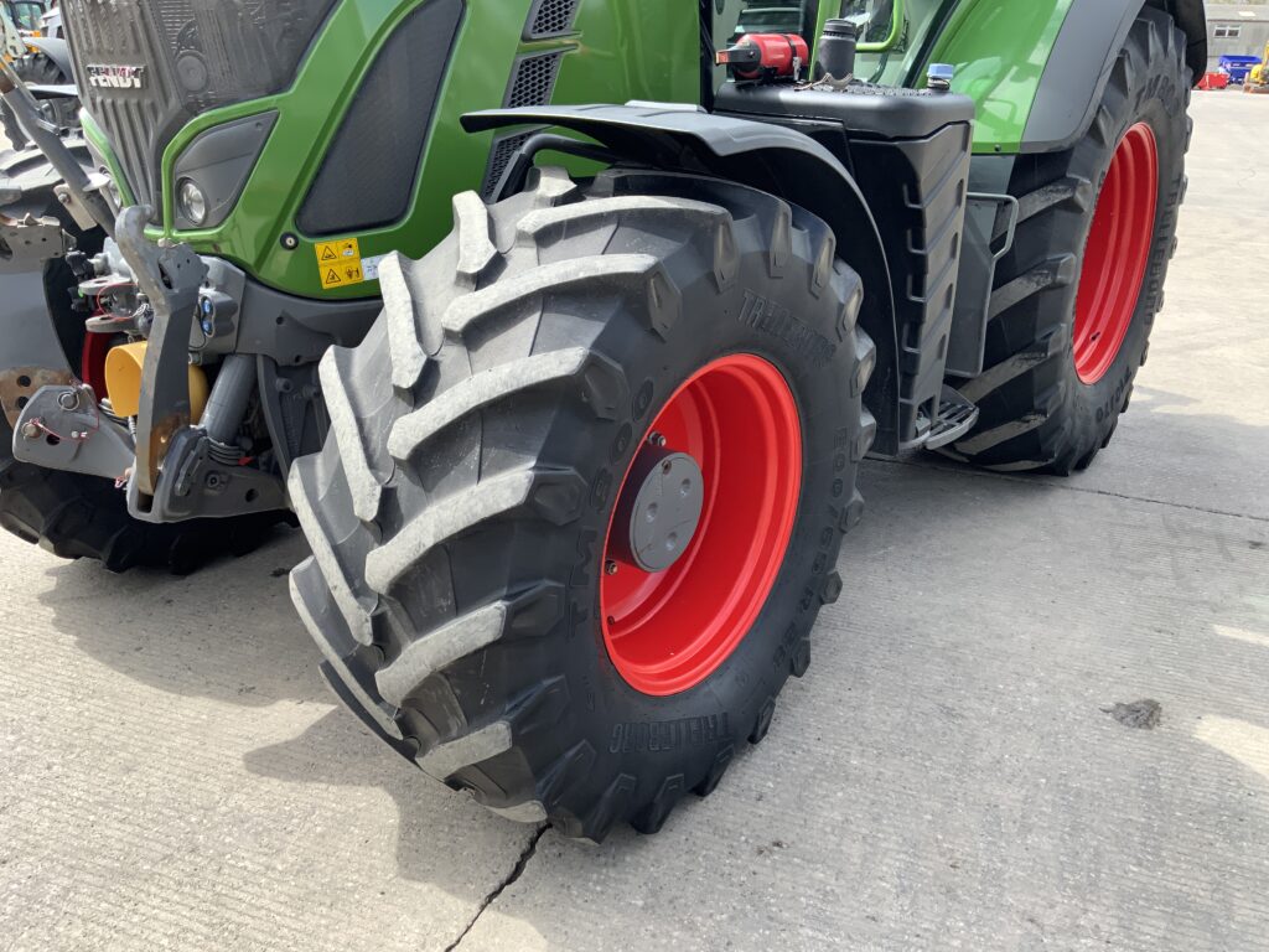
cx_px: 634
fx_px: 1063
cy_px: 476
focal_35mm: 29
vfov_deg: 48.2
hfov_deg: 61.7
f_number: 1.8
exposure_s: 1/461
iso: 16
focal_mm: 3
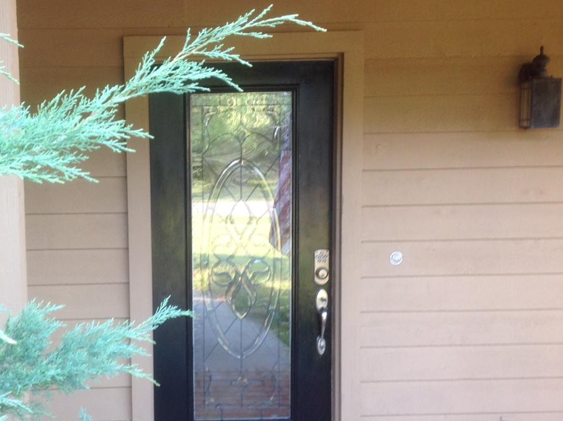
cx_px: 170
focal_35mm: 50
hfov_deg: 37.6
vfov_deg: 29.0
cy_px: 245
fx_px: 812
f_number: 2.4
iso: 50
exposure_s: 1/30
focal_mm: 4.28
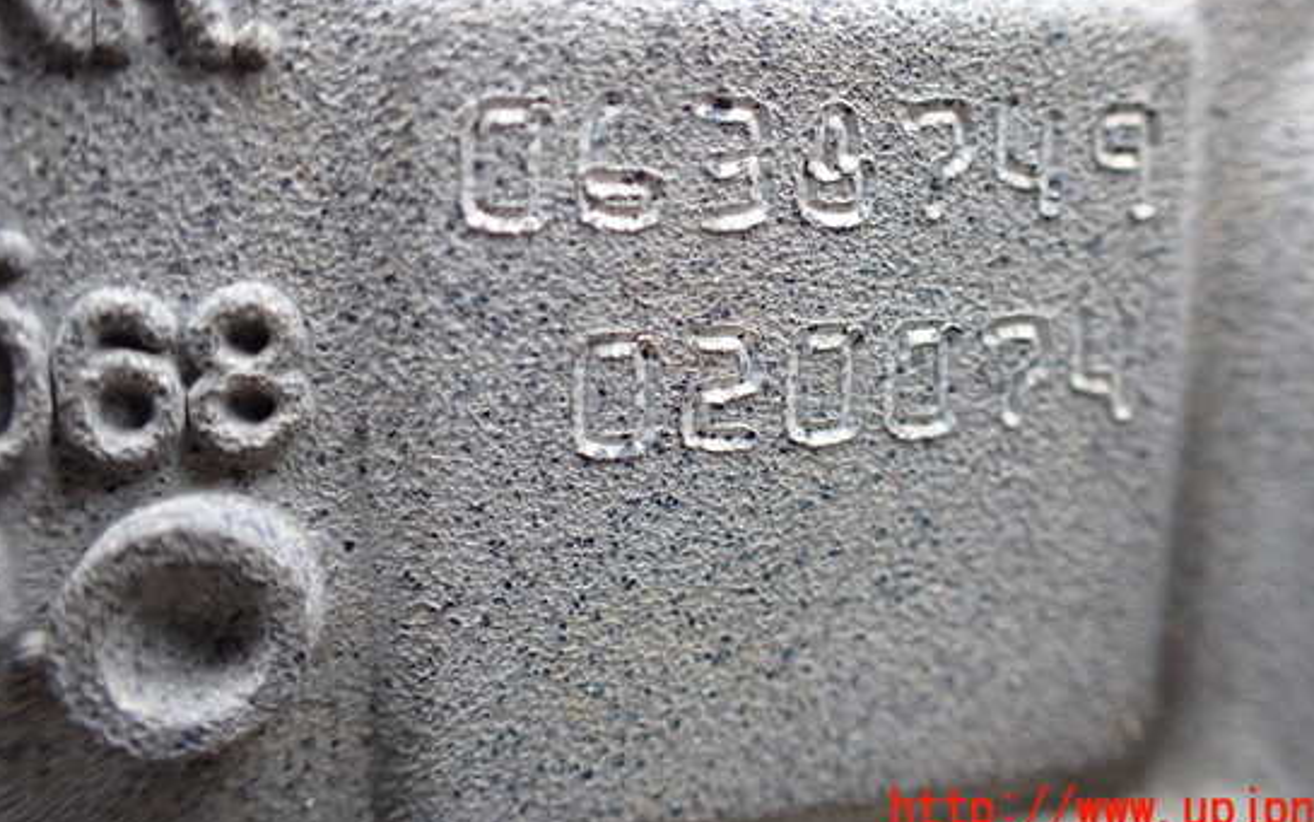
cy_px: 299
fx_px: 1254
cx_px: 711
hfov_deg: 55.2
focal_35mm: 35
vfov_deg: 36.1
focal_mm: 5.4
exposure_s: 1/125
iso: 320
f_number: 2.3
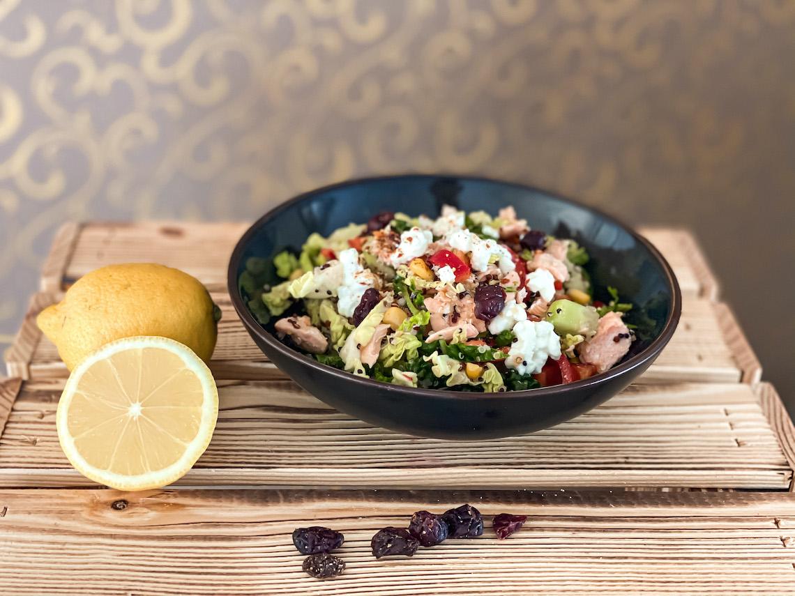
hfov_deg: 36.8
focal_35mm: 52
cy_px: 298
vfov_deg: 28.0
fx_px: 1194
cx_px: 398
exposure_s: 1/40
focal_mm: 6
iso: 200
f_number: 2
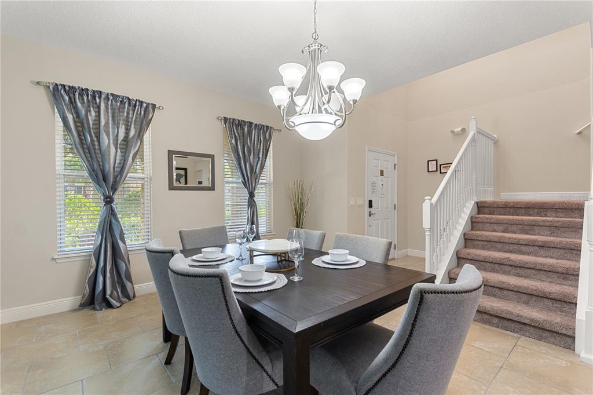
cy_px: 198
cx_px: 296
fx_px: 247
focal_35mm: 15
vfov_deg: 77.3
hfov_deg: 100.4
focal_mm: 10
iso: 400
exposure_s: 1/13
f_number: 4.5
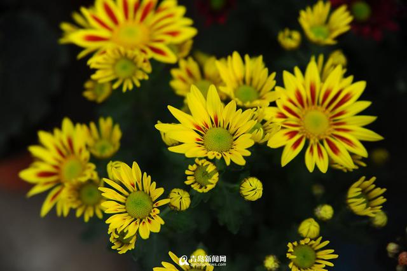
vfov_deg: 19.4
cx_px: 204
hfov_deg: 28.9
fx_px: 791
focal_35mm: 70
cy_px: 136
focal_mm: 70
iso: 200
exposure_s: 1/400
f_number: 2.8
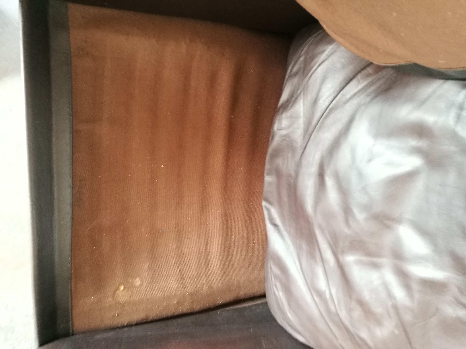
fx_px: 363
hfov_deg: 65.3
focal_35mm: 27
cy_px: 174
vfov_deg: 51.4
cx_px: 233
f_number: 2.2
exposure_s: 1/25
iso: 400
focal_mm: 4.5
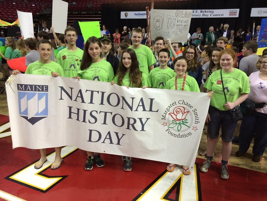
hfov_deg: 61.7
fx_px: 224
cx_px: 134
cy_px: 100
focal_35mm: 29
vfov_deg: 48.2
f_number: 2.2
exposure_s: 1/30
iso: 64
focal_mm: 4.15
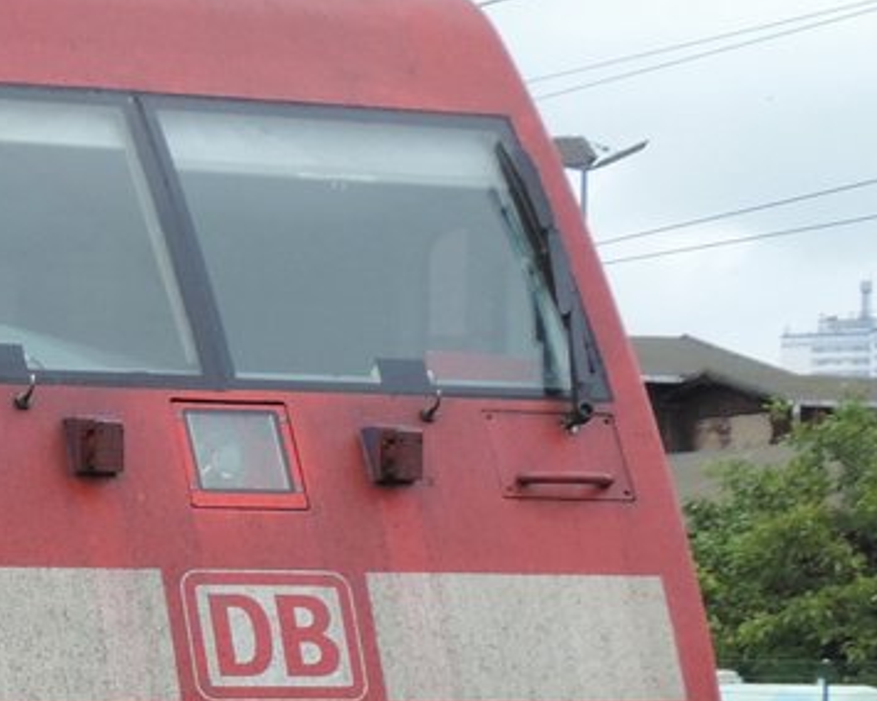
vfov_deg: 15.3
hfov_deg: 17.8
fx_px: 2570
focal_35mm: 99
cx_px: -348
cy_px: 652
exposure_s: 1/250
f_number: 3.1
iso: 80
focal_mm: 5.3
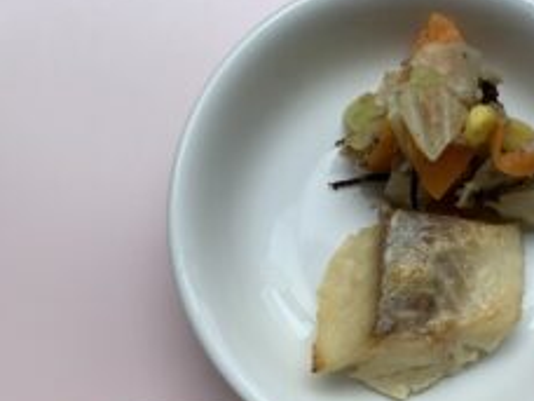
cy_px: 423
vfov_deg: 24.2
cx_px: 415
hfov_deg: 33.0
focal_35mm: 57
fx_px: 879
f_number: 1.8
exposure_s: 1/616
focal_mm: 4.25
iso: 25
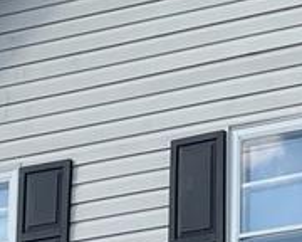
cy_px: 472
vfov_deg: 7.3
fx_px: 1814
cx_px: 455
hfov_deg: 9.3
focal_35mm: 203
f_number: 1.6
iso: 32
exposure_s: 1/2212
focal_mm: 4.2
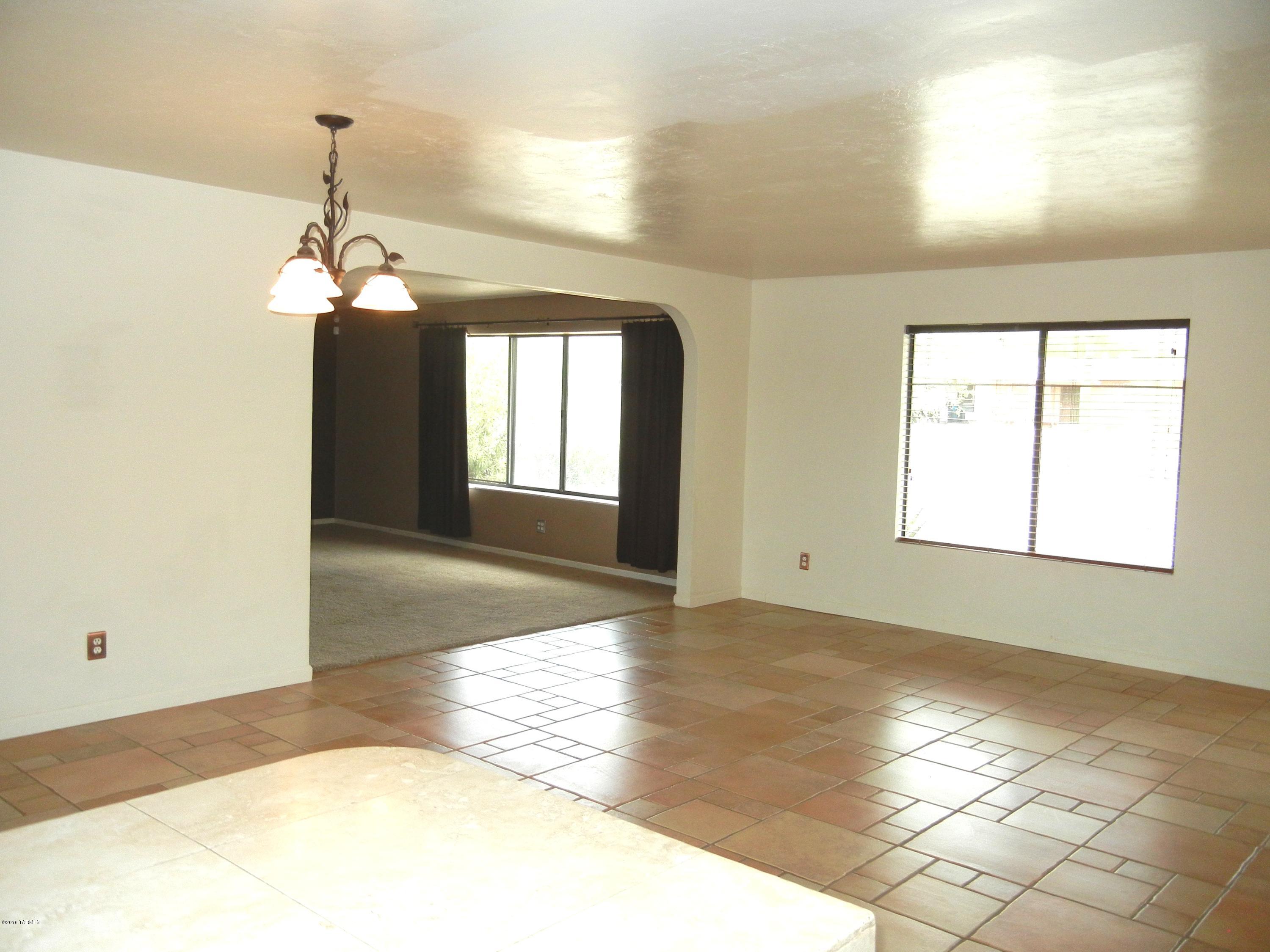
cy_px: 476
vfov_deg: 46.8
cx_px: 635
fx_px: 1101
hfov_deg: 60.0
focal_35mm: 30
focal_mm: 5.4
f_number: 3.5
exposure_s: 1/132
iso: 230
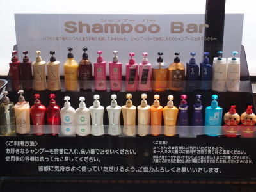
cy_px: 96
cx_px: 128
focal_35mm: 50
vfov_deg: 29.1
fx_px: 370
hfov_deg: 38.2
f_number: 2.2
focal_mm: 10.83
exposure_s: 1/125
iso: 100
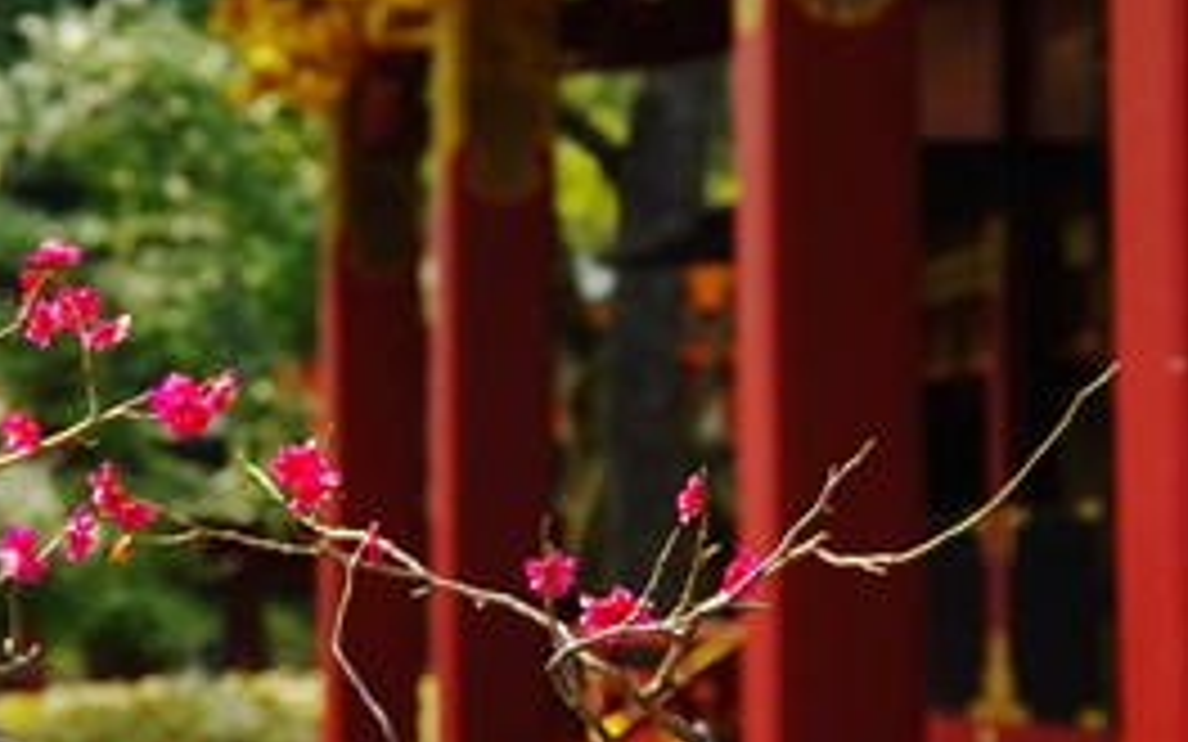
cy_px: 373
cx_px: 459
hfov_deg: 17.1
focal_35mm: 122
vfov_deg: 10.7
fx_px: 3950
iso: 200
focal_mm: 53
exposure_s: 1/125
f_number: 5
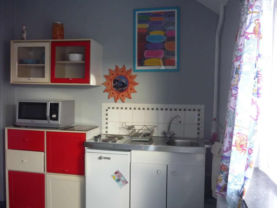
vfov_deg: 42.9
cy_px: 104
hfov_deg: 55.4
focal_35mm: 33
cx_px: 138
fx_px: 264
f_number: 2.8
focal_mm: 5.5
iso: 250
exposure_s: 1/30
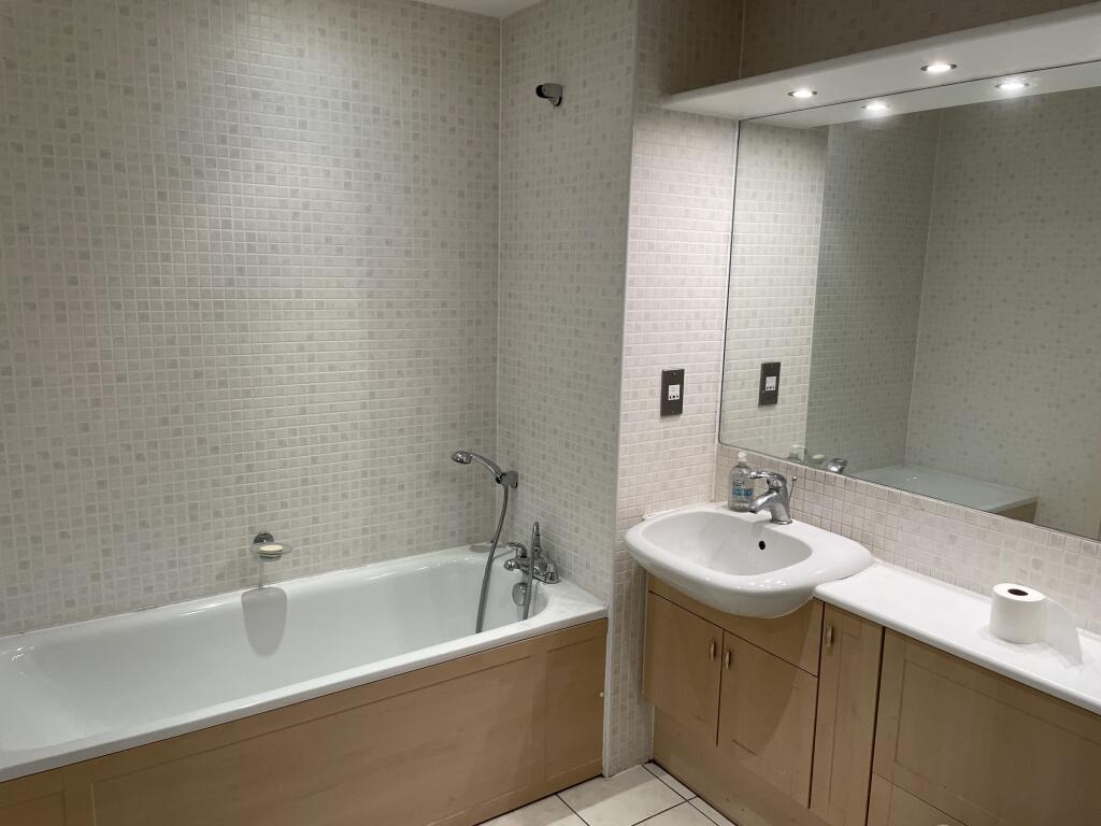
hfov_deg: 67.3
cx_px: 550
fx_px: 827
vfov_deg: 53.1
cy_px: 413
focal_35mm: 26
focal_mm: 4.2
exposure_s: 1/100
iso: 125
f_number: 1.6
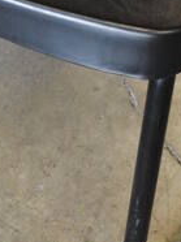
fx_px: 1090
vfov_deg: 12.1
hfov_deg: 9.5
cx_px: 128
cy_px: -123
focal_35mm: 156
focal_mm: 22
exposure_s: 1/125
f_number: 3.8
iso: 2200
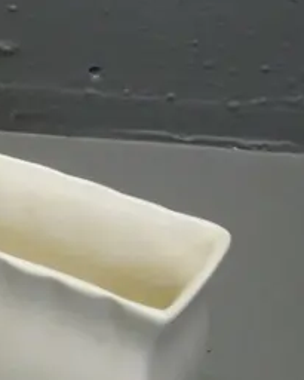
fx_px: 2372
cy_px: 116
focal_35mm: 211
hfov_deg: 6.9
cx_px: -429
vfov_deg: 9.1
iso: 3200
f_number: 6.3
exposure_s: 1/200
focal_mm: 27
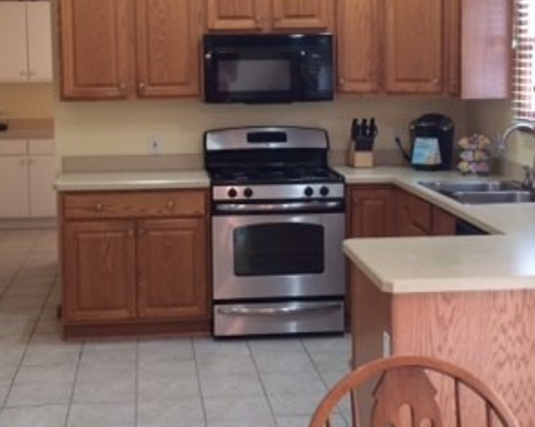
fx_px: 1013
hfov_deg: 29.6
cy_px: 146
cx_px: 252
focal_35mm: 64
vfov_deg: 23.7
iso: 80
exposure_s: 1/30
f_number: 2.2
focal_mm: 4.12
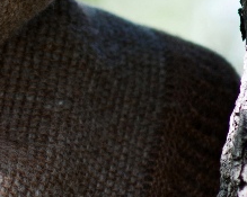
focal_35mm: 559
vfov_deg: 2.8
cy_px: 42
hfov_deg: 3.5
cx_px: -92
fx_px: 4086
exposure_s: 1/1000
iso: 200
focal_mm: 85
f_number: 2
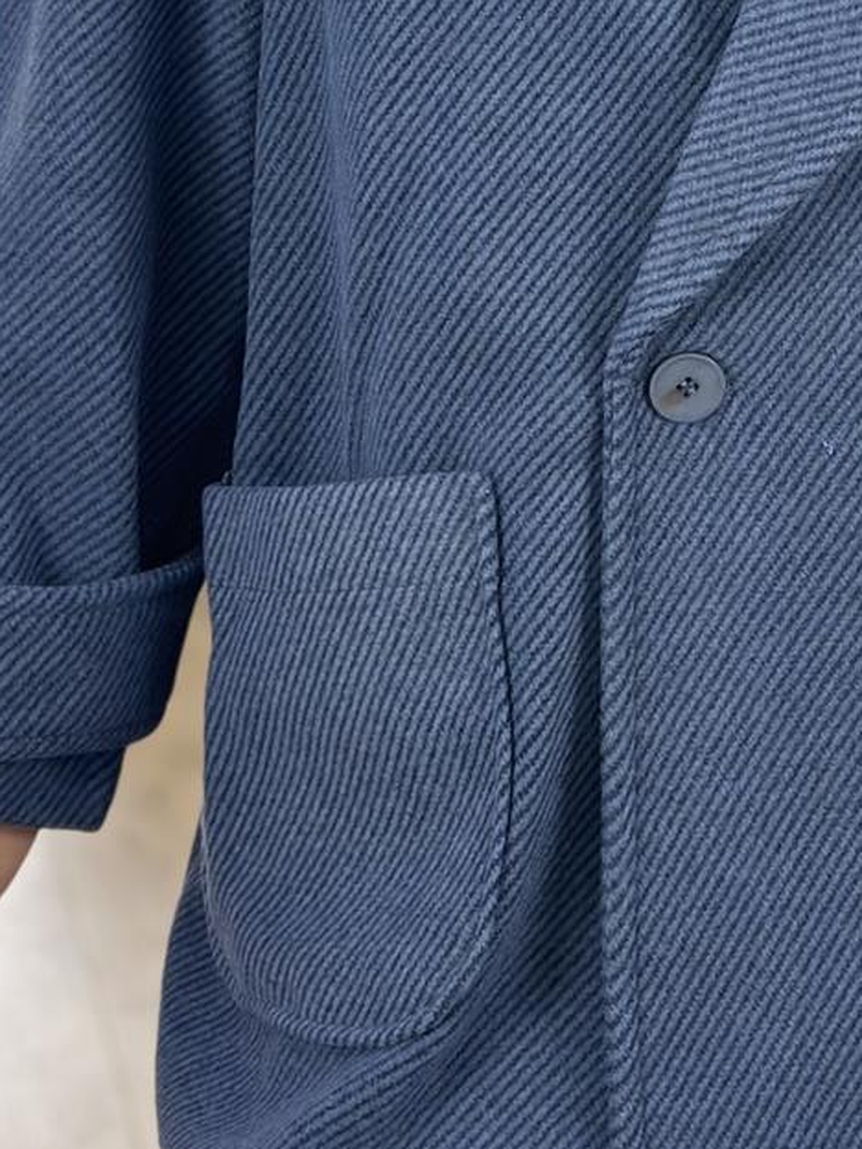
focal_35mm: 123
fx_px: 4084
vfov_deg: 15.9
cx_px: 882
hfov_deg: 11.9
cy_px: 263
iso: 100
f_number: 1.78
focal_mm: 6.86
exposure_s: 1/100
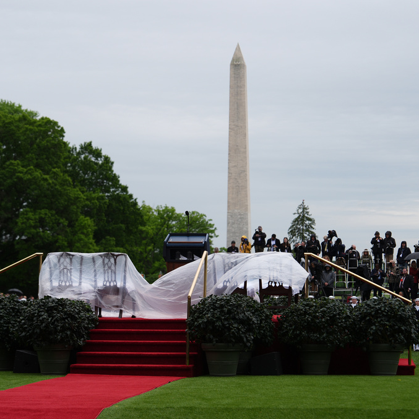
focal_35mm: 90
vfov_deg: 19.3
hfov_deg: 19.3
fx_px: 1232
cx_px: 188
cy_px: 210
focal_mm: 70
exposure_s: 1/1000
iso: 125
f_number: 2.8
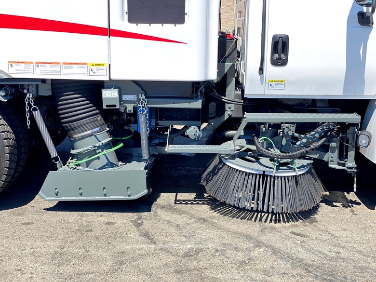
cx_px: 188
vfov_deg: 28.0
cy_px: 141
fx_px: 565
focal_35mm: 52
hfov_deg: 36.8
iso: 20
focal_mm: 6
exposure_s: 1/320
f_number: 2
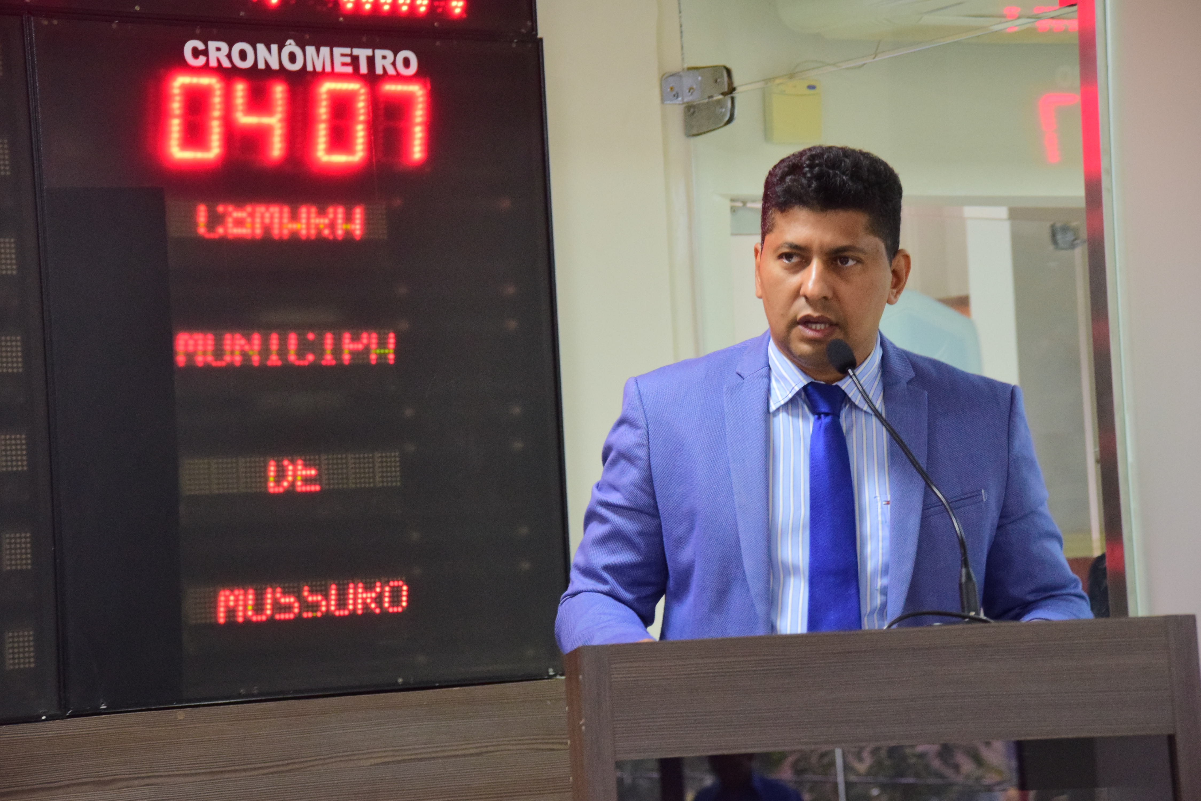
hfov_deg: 12.4
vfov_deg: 8.3
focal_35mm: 165
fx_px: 5506
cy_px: 400
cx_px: 600
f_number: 5.6
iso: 1600
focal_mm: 110
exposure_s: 1/80
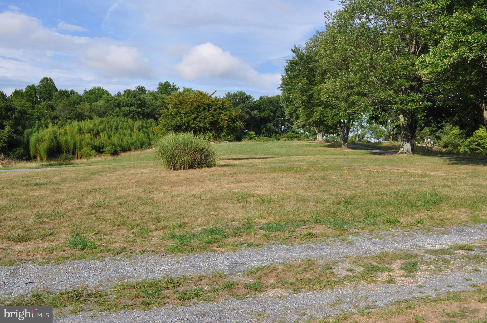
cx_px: 244
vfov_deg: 39.9
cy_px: 162
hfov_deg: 57.3
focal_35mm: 33
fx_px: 446
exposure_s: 1/320
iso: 200
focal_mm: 22
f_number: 9
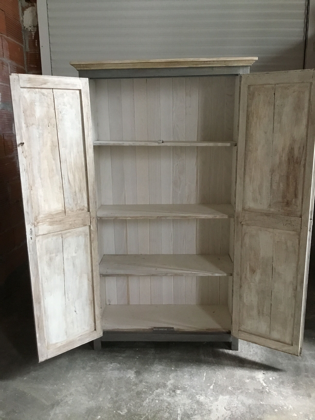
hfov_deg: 45.4
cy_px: 210
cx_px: 158
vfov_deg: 58.4
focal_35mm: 31
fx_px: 376
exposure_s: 1/33
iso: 200
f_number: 2.4
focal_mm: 3.3
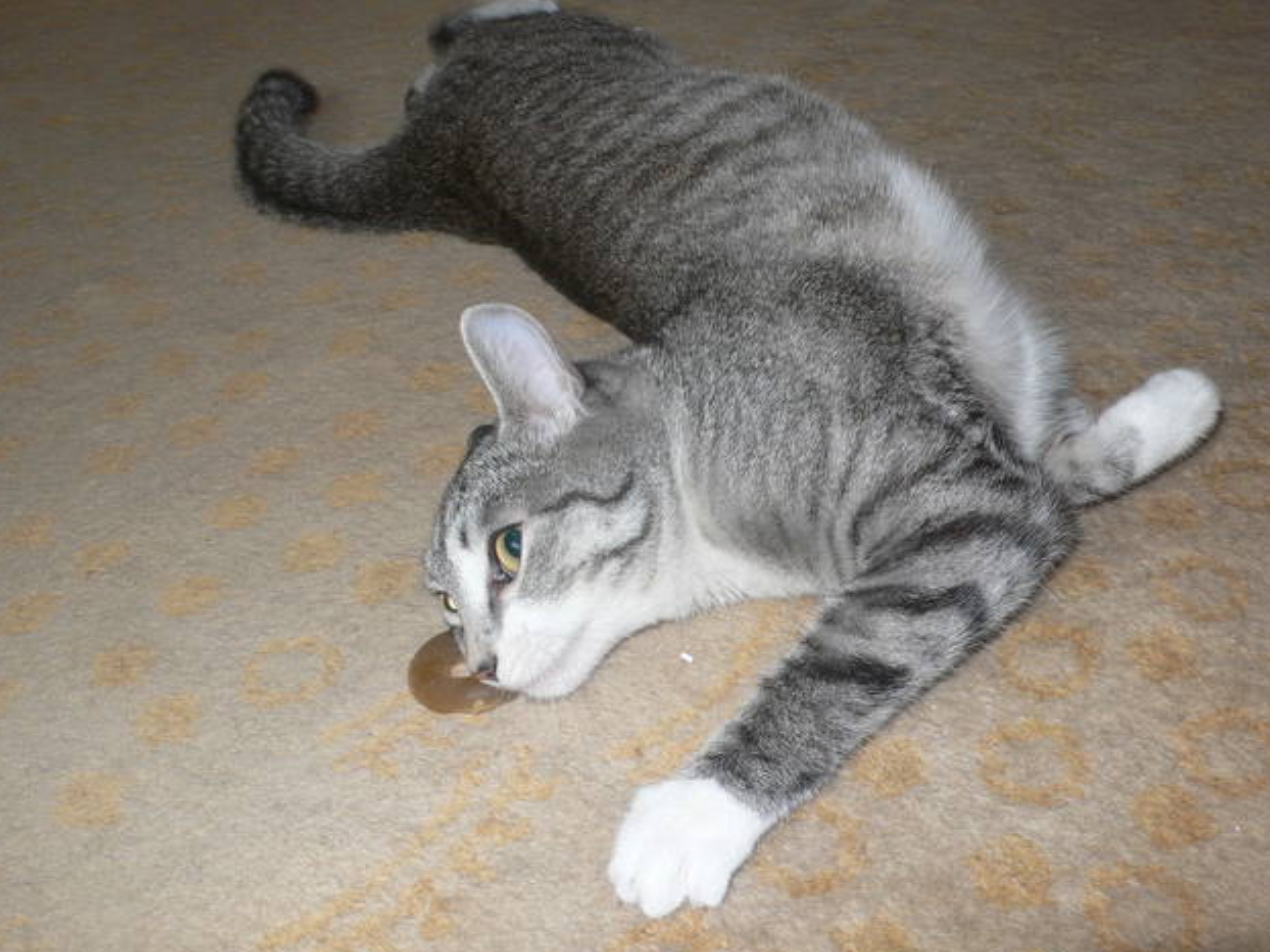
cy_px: 474
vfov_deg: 40.7
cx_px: 627
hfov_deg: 52.6
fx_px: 1284
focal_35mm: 35
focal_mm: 6.3
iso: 100
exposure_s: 1/30
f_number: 4
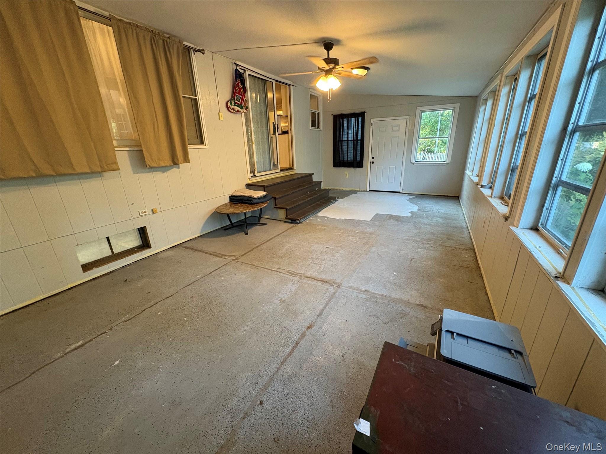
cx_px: 303
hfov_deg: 102.1
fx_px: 245
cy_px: 227
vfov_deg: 85.7
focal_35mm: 14
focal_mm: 2.22
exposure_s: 1/60
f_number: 2.2
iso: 320
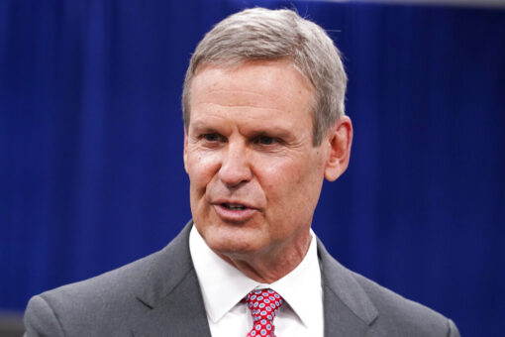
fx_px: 2805
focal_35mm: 200
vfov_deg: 6.9
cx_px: 252
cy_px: 168
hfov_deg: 10.3
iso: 4000
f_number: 5.6
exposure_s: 1/100
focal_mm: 200
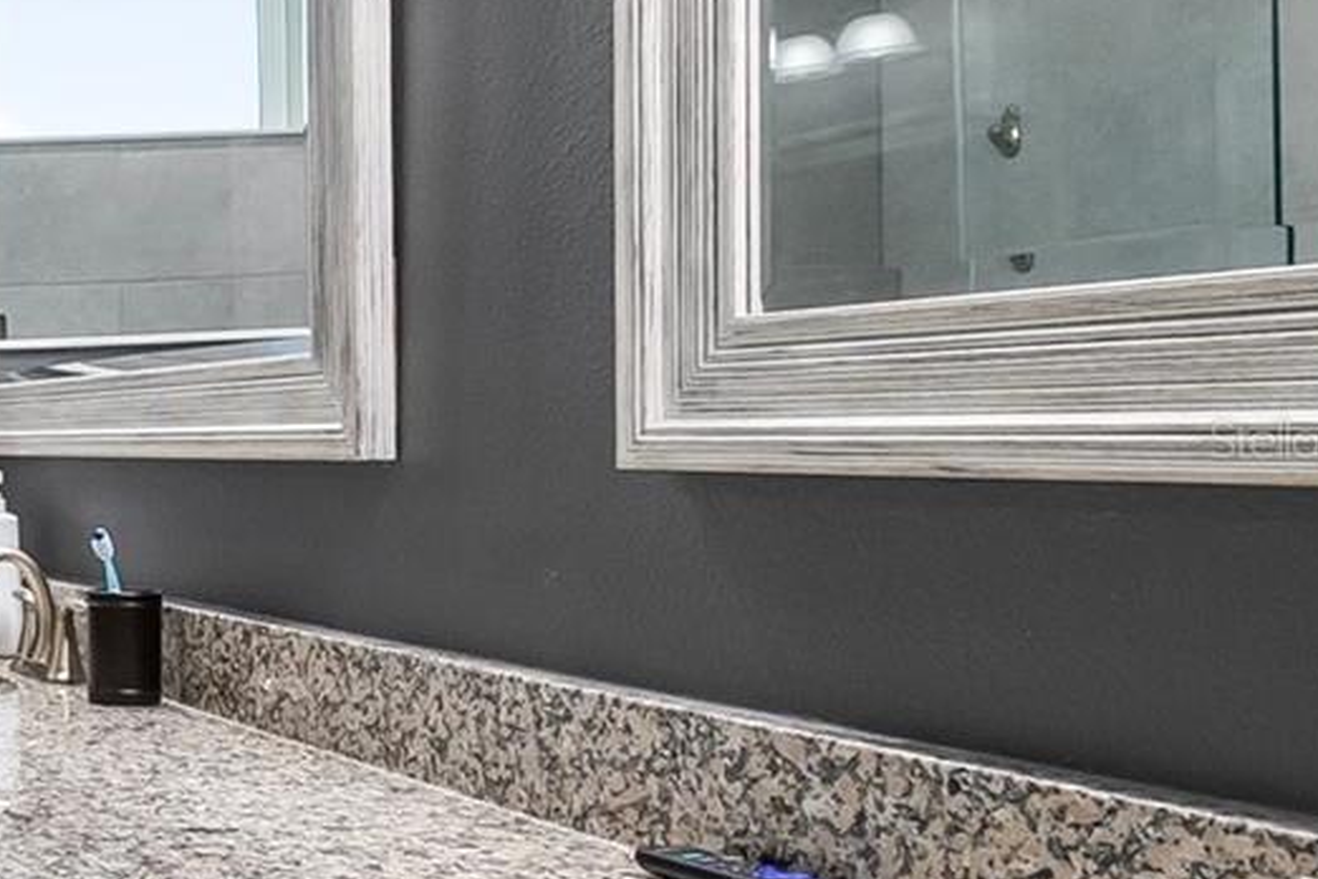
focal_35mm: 46
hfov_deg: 29.3
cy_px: 440
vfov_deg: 29.2
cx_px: -586
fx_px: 1684
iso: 320
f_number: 9
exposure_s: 1/15
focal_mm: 10
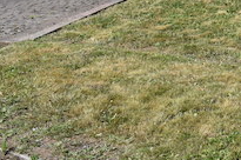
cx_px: 334
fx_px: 659
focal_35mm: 99
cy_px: -54
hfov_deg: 18.9
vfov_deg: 13.3
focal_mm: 21
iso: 200
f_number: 9
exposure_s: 1/320
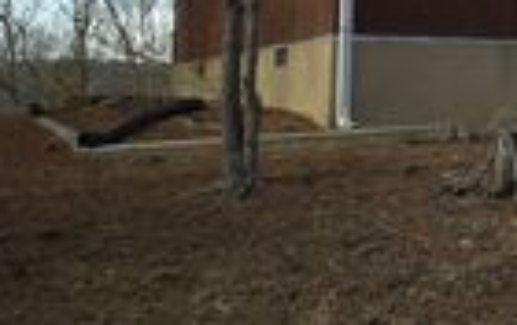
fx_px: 1058
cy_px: -9
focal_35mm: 75
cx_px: 692
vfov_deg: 17.0
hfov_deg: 23.8
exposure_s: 1/424
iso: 25
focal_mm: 5.4
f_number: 1.8
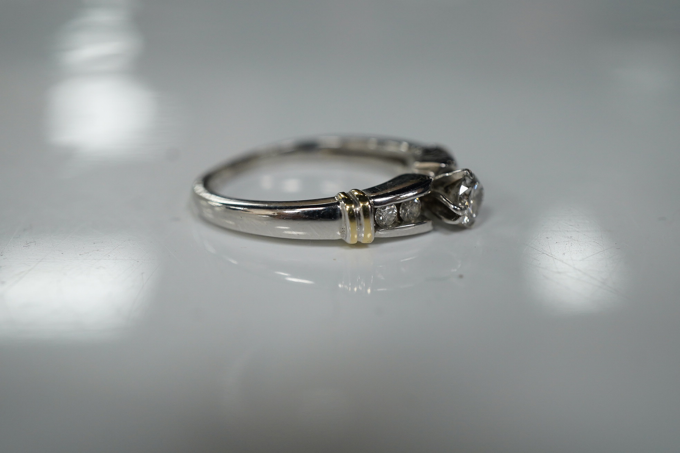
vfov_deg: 29.9
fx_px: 850
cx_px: 340
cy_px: 226
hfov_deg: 43.6
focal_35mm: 45
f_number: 5.6
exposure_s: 1/160
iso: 1250
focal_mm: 30
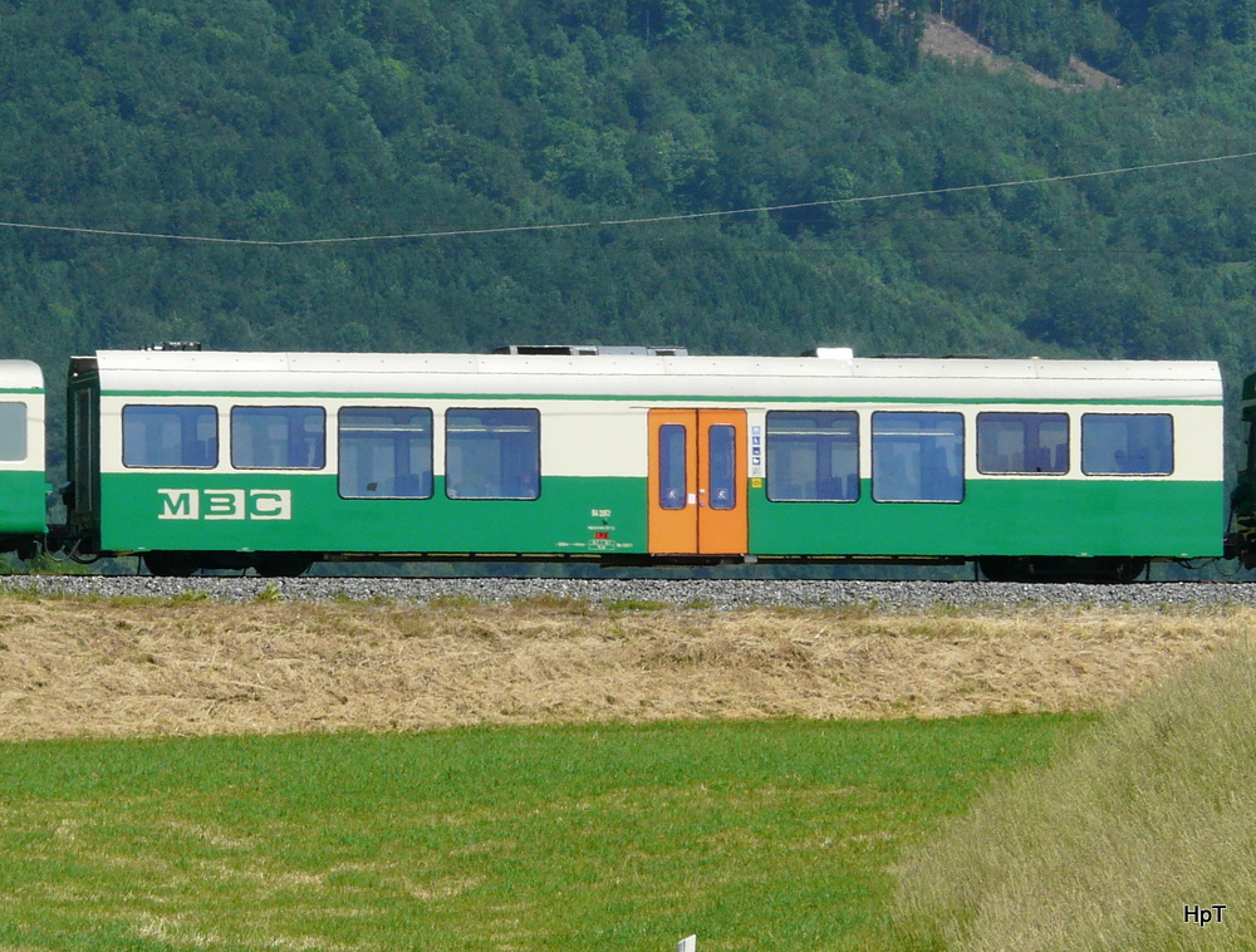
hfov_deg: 7.7
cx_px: 628
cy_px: 476
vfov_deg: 5.8
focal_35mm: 257
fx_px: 9361
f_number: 5.6
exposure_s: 1/500
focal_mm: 42.2
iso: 100
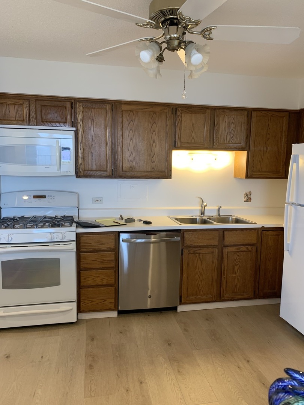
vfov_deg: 67.3
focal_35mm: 26
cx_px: 152
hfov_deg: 53.1
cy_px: 202
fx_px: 304
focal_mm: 4.25
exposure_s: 1/60
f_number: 1.8
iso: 64
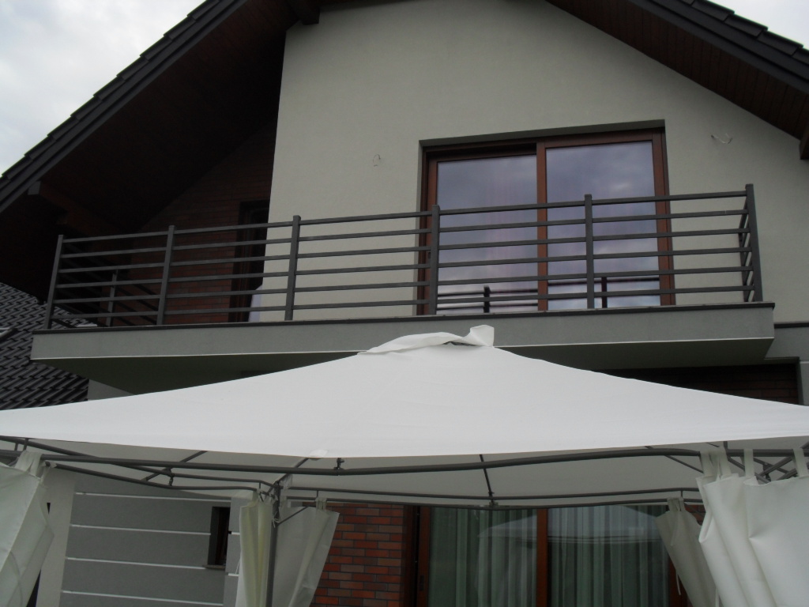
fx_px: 818
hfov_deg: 52.6
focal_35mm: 35
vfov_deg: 40.7
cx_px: 404
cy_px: 304
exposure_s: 1/180
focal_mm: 6.3
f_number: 8.4
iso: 100
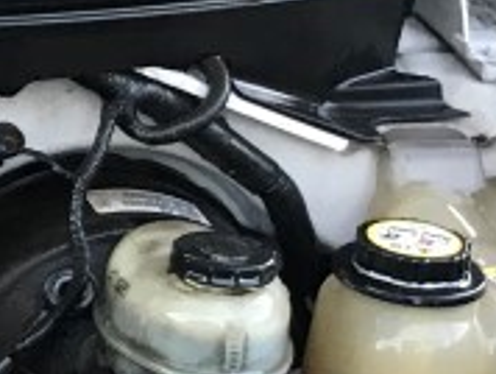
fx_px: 2310
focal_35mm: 161
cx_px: -649
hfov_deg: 10.7
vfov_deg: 9.2
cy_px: 109
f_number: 1.8
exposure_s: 1/30
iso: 40
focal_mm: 3.99
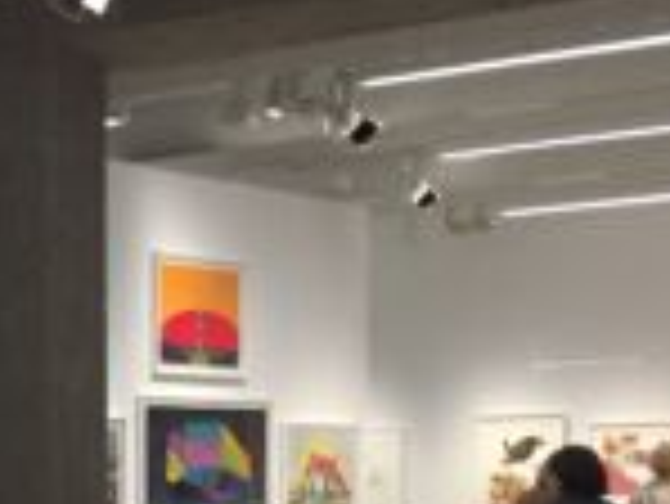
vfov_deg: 18.2
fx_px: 1511
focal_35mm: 78
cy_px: 554
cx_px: -157
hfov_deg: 22.8
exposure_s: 1/33
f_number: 2.2
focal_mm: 4.15
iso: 250
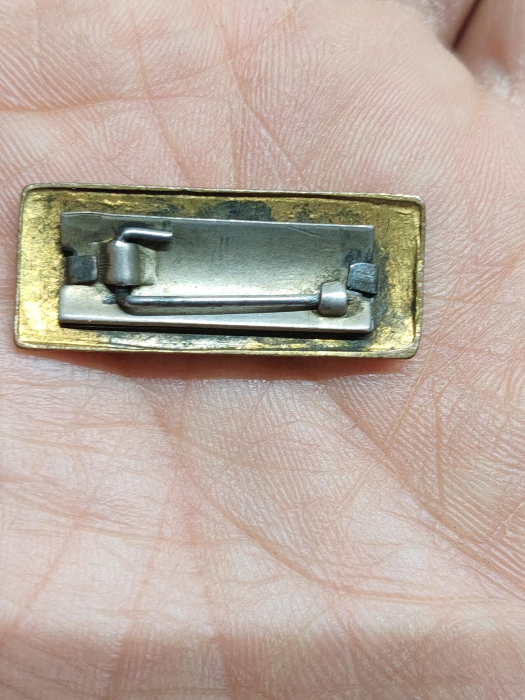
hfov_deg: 28.6
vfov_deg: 37.5
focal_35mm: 51
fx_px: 1031
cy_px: 350
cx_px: 262
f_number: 1.88
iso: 786
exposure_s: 1/50
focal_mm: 4.84
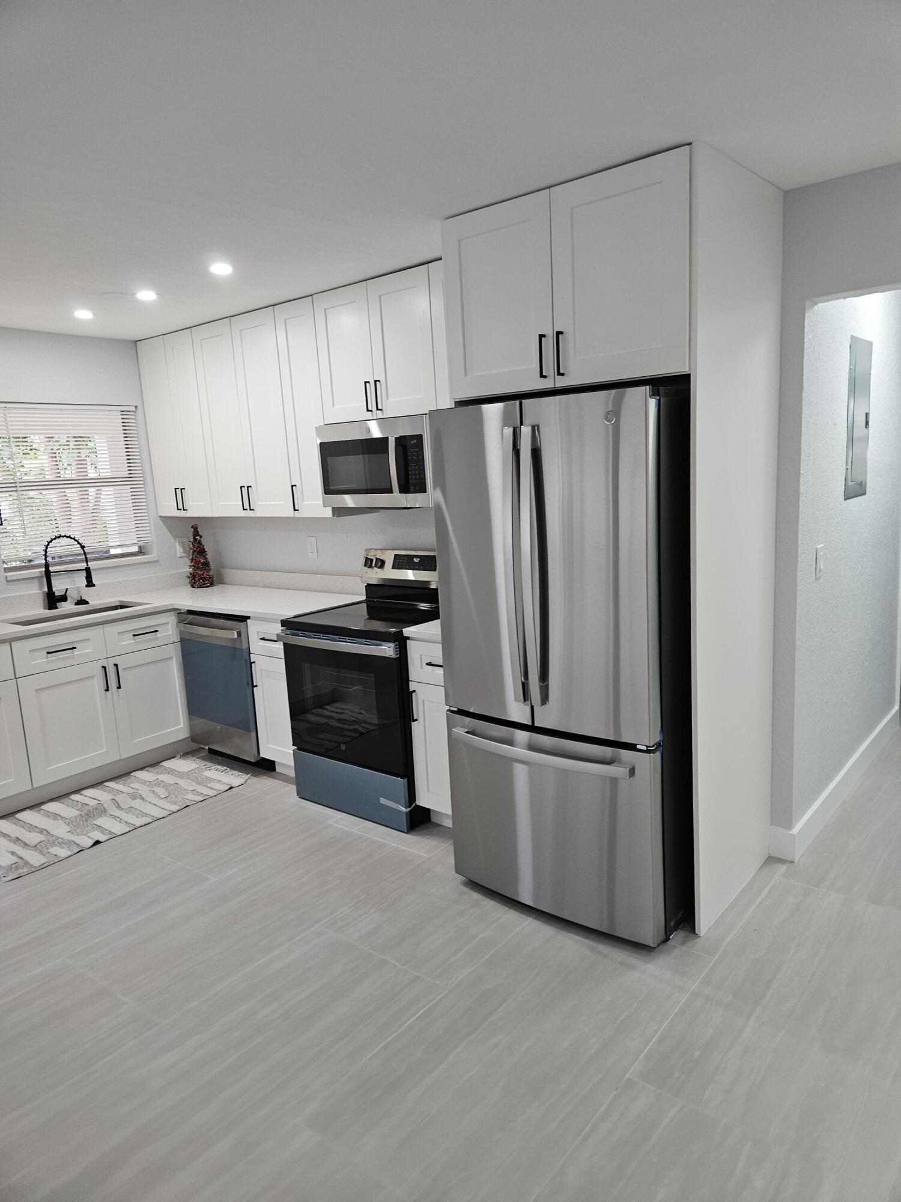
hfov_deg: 58.9
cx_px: 450
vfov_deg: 73.9
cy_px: 601
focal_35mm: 23
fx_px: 798
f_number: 1.8
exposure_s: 1/120
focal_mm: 5.4
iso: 200
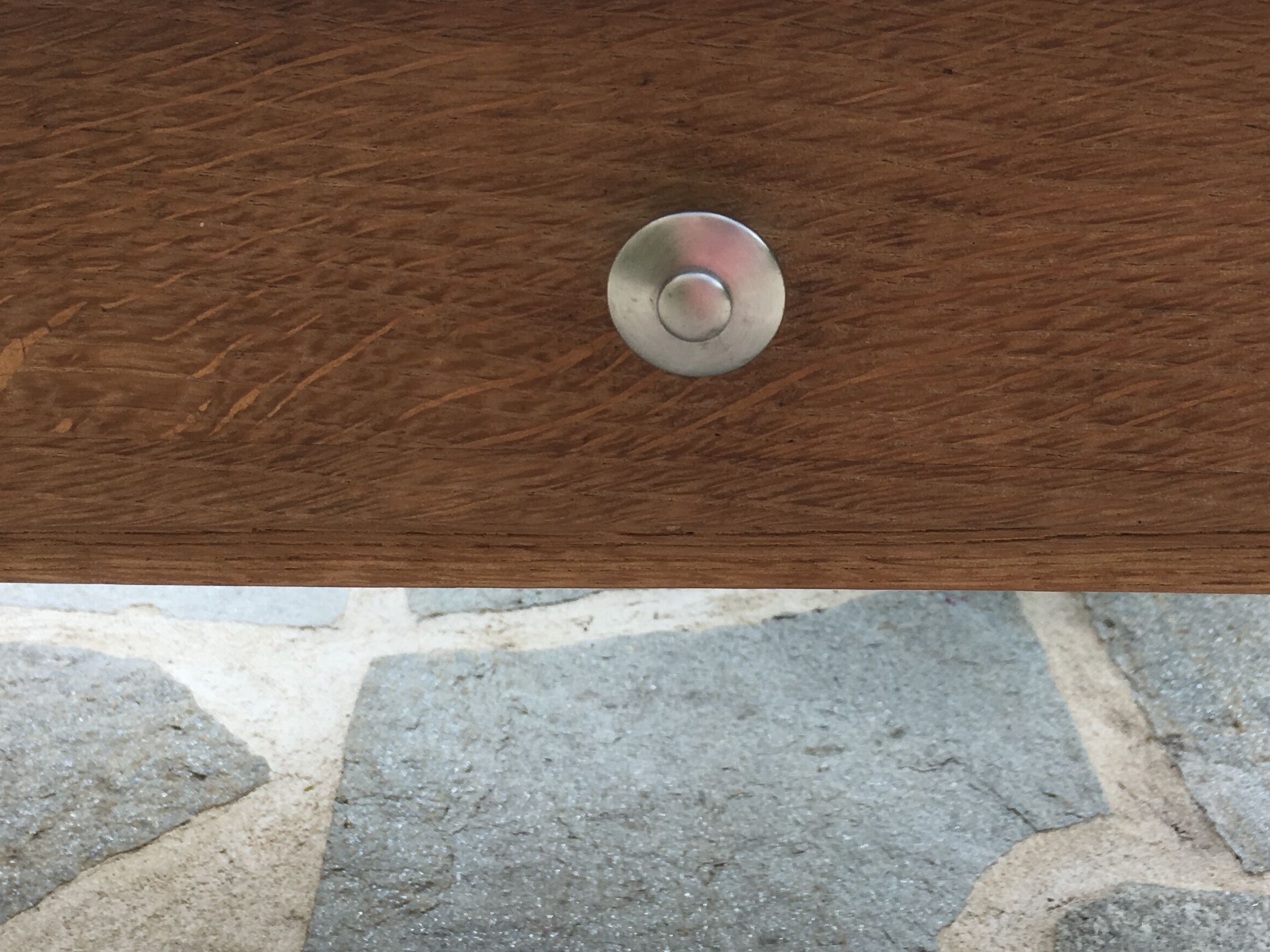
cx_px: 671
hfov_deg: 38.2
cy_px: 294
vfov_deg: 28.9
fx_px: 1834
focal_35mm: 50
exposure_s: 1/396
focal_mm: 4.15
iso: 25
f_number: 2.2
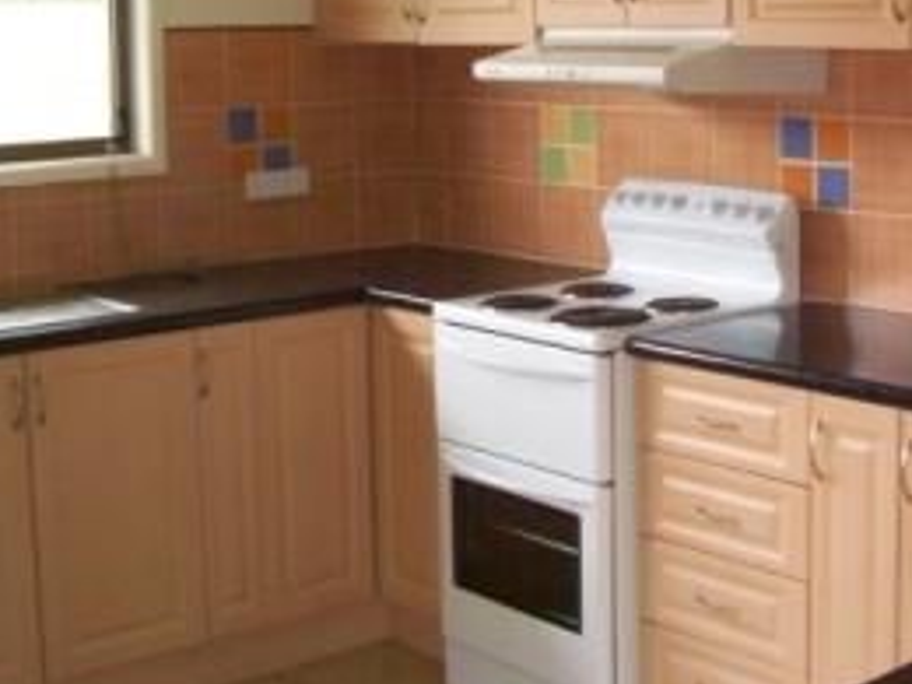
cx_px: 523
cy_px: 186
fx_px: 1633
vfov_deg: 23.5
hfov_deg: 31.1
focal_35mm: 62
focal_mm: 6
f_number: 2.7
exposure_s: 1/72.9
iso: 160
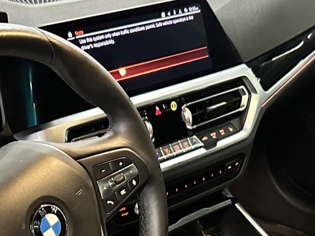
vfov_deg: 17.3
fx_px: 719
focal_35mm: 79
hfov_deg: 24.5
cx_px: 222
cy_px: 327
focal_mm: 6.86
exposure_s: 1/35
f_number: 1.78
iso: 800
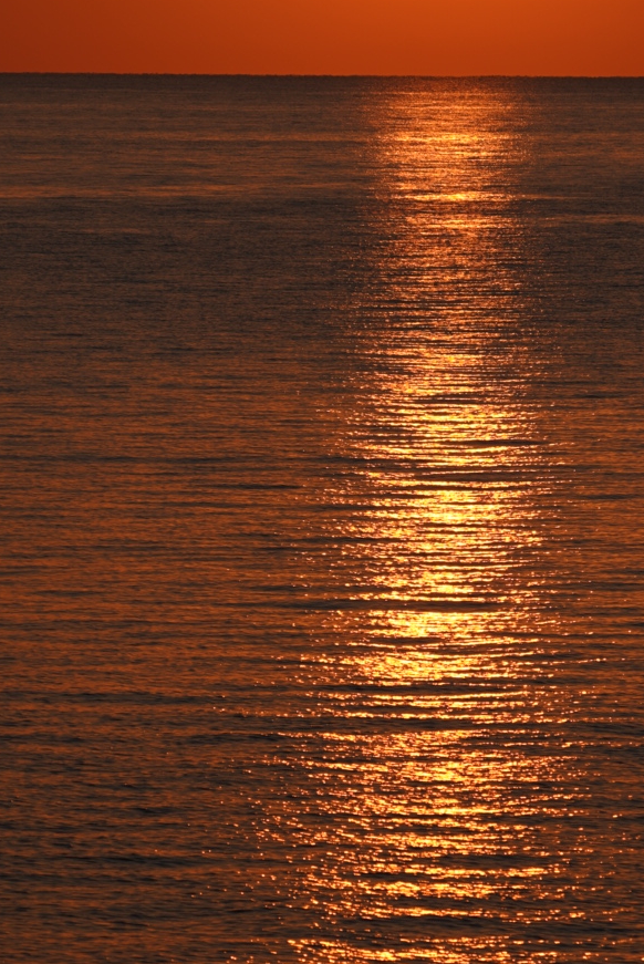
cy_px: 488
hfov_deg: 3.7
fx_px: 9939
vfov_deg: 5.6
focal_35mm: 371
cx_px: 417
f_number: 6.3
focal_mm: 200
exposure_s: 1/800
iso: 100
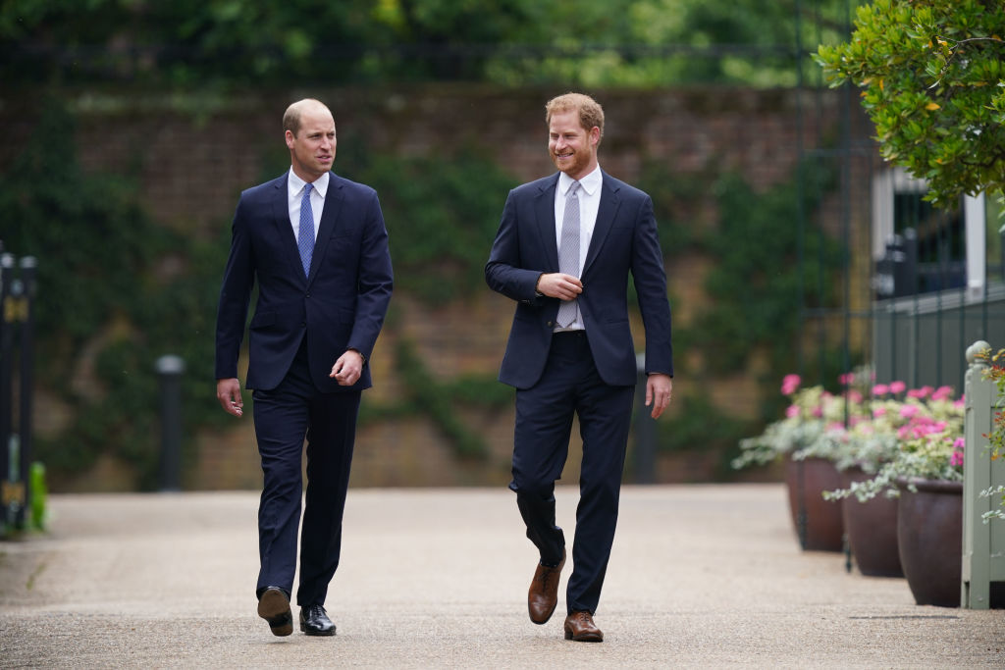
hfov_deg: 3.7
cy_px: 335
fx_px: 15634
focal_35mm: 560
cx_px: 502
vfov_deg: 2.5
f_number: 4.5
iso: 320
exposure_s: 1/1000
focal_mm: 560
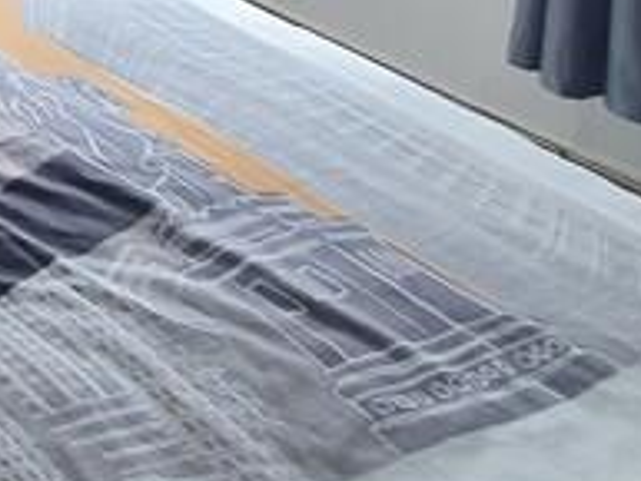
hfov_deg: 20.3
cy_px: -375
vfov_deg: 17.5
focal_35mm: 69
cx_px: -508
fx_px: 1278
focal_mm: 1.8
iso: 64
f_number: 2.2
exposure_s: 1/50
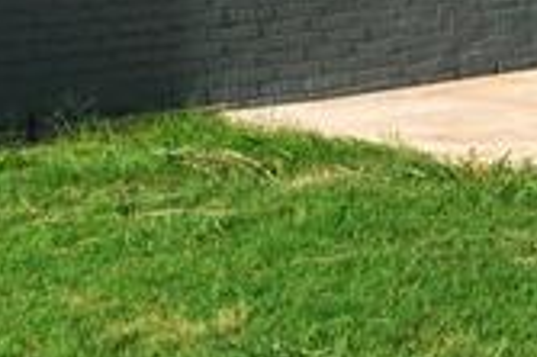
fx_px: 1460
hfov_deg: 15.8
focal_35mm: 98
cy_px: -129
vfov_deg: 13.4
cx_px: 1106
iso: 200
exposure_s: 1/400
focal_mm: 16
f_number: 8
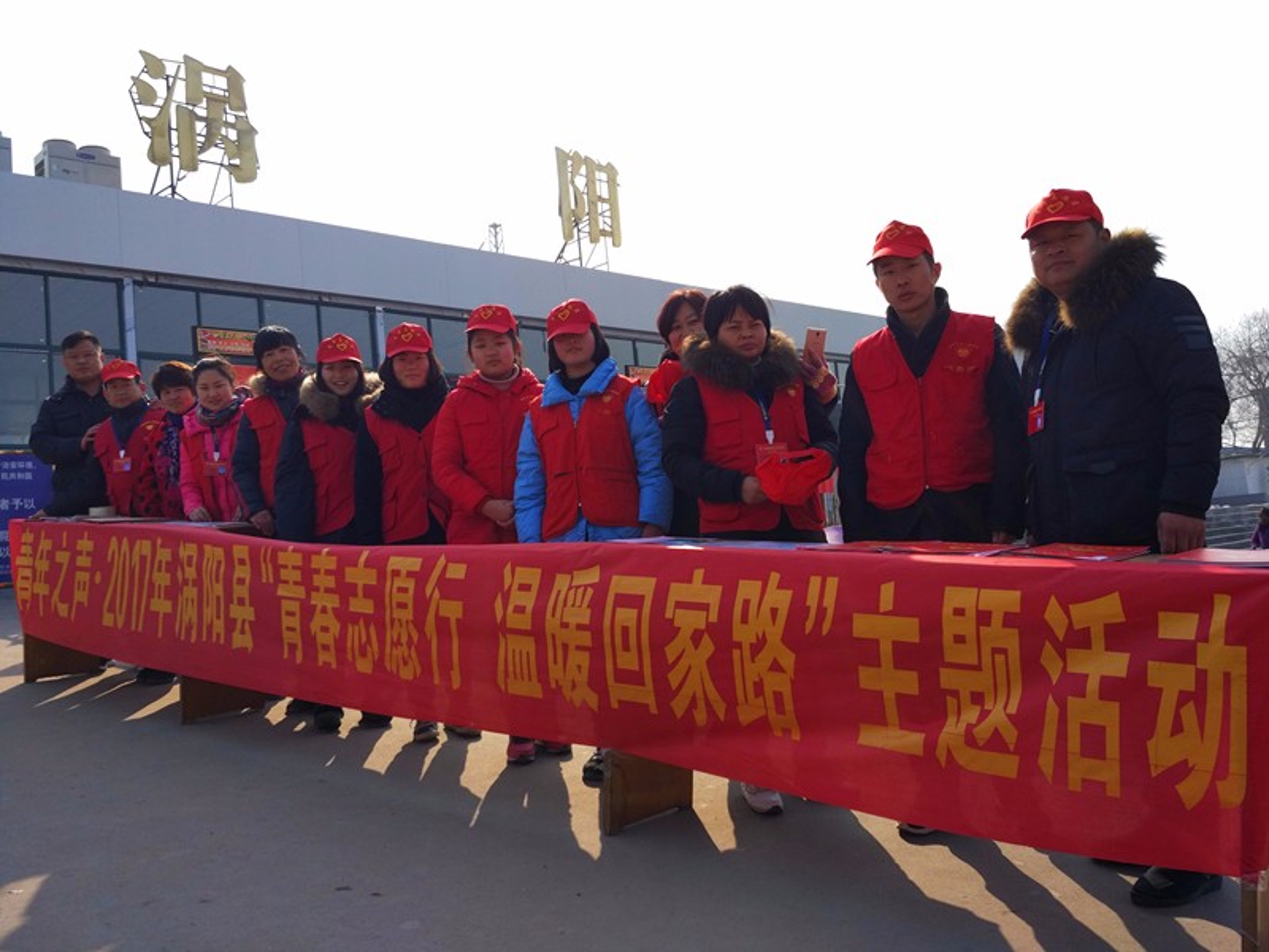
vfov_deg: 46.8
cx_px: 634
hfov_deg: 60.0
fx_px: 1100
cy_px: 476
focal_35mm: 30
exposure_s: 1/1110
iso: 101
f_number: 2
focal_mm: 4.12
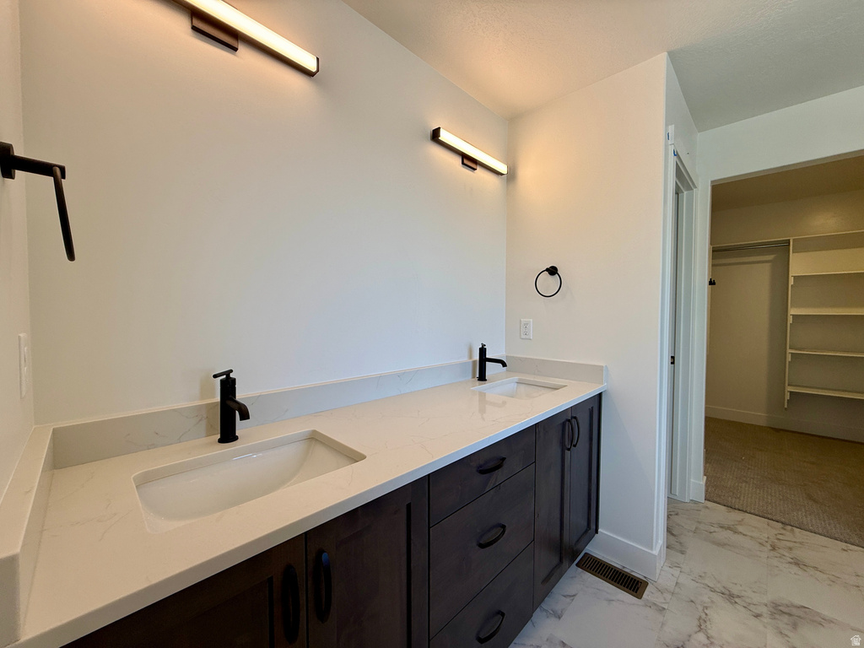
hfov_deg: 102.1
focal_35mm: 14
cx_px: 432
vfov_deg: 85.7
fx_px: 349
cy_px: 324
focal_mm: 2.22
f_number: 2.2
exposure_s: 1/148
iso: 50
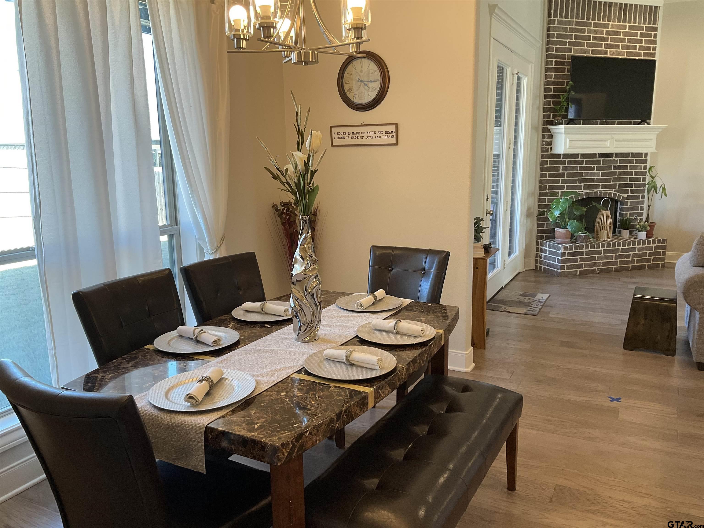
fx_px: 590
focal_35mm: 29
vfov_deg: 48.2
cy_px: 264
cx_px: 352
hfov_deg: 61.7
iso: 50
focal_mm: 3
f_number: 1.8
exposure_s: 1/60
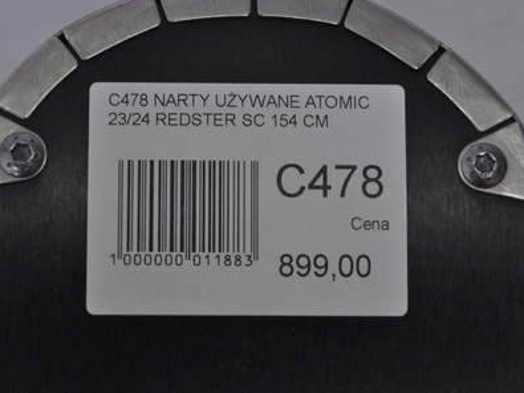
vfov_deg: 8.6
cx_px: 253
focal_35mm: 173
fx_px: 2611
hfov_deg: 11.5
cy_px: 196
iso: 3200
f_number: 9.5
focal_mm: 105
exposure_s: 1/125
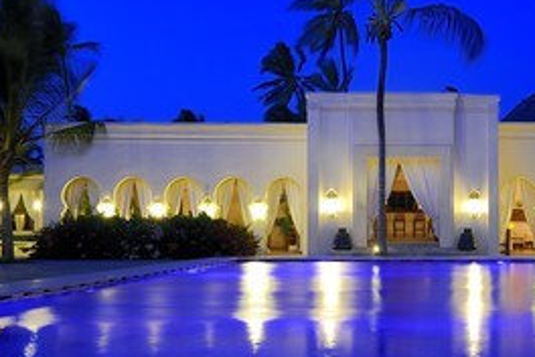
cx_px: 407
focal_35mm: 51
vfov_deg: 26.5
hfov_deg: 37.8
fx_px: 758
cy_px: 162
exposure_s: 6
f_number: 7.1
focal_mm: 32
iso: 200
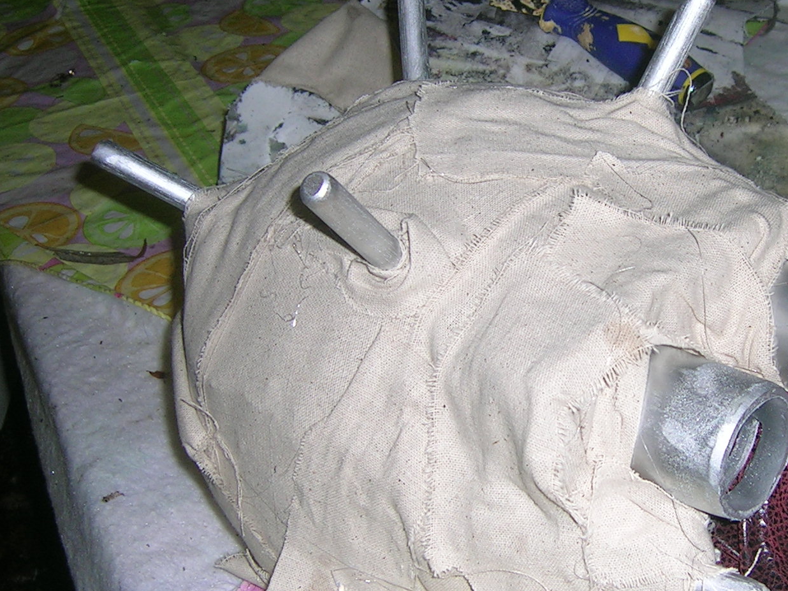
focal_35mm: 58
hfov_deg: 32.9
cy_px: 339
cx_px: 540
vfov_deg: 25.2
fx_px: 1320
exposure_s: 1/60.1
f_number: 2.8
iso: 50
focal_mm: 5.4
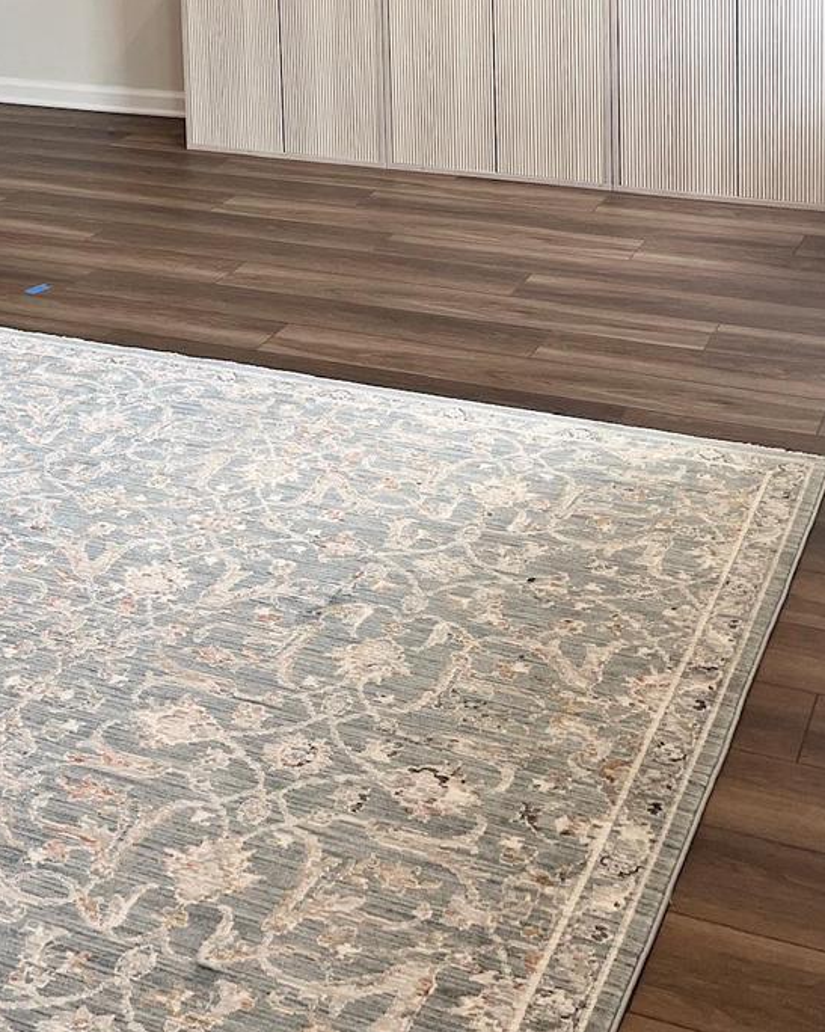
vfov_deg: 30.0
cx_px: 235
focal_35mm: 57
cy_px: -78
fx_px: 1740
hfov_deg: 26.4
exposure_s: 1/120
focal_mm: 5.1
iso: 125
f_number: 1.6
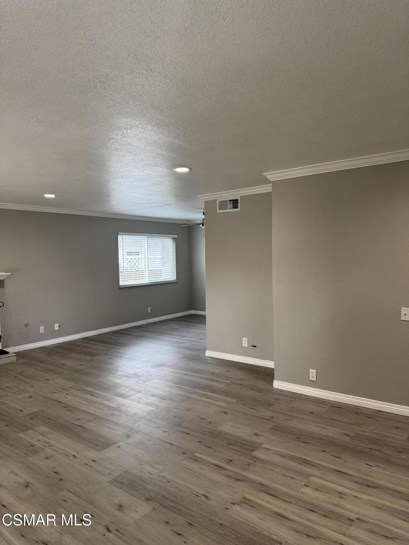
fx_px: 378
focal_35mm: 24
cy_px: 272
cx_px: 204
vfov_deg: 71.6
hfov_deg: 56.8
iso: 160
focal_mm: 6.76
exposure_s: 1/120
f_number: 1.78
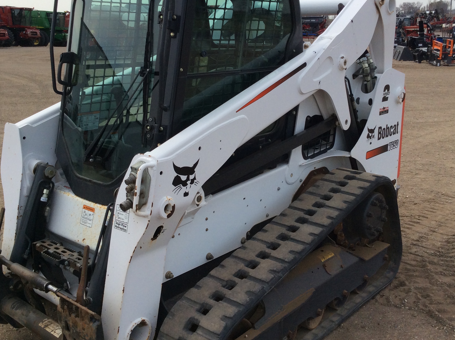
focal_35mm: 41
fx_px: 538
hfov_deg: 45.8
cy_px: 146
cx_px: 229
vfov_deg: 35.0
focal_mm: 3.3
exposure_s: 1/1244
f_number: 2.4
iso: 32
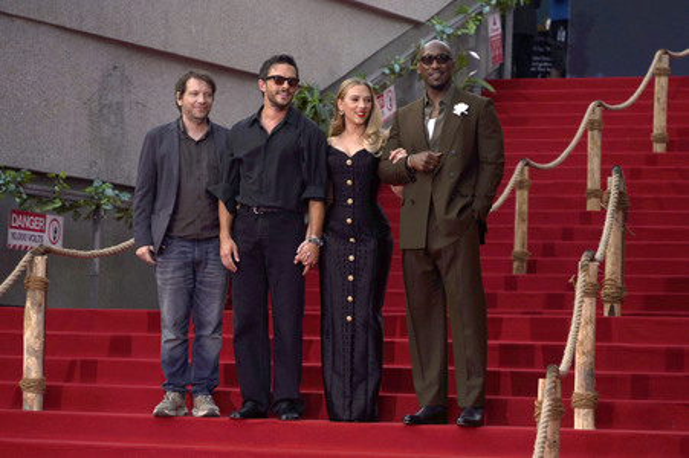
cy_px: 229
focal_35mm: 155
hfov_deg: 13.3
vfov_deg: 8.8
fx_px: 2964
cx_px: 344
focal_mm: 155
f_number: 5.6
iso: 100
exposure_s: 1/160
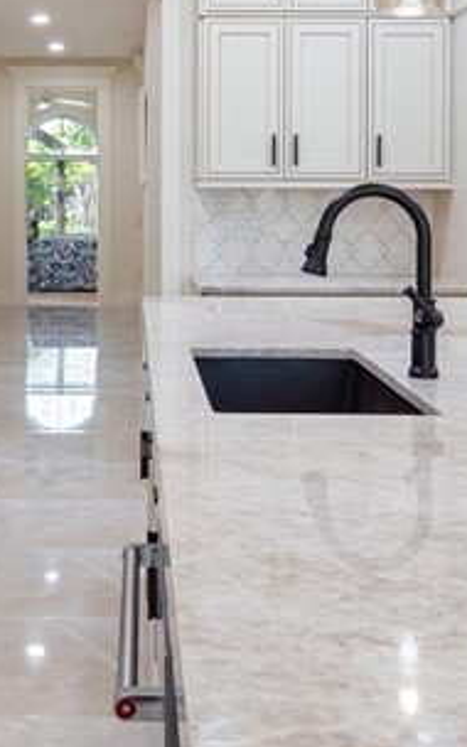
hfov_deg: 25.6
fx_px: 1018
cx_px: 143
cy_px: 204
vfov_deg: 39.4
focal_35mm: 50
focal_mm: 7
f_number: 7.1
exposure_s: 1/4
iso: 200
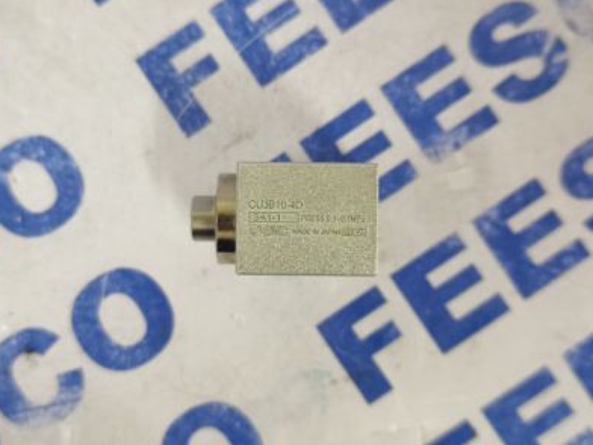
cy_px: 219
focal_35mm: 53
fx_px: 908
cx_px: 293
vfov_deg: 27.5
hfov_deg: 36.2
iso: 640
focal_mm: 5.58
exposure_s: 1/30
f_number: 1.8
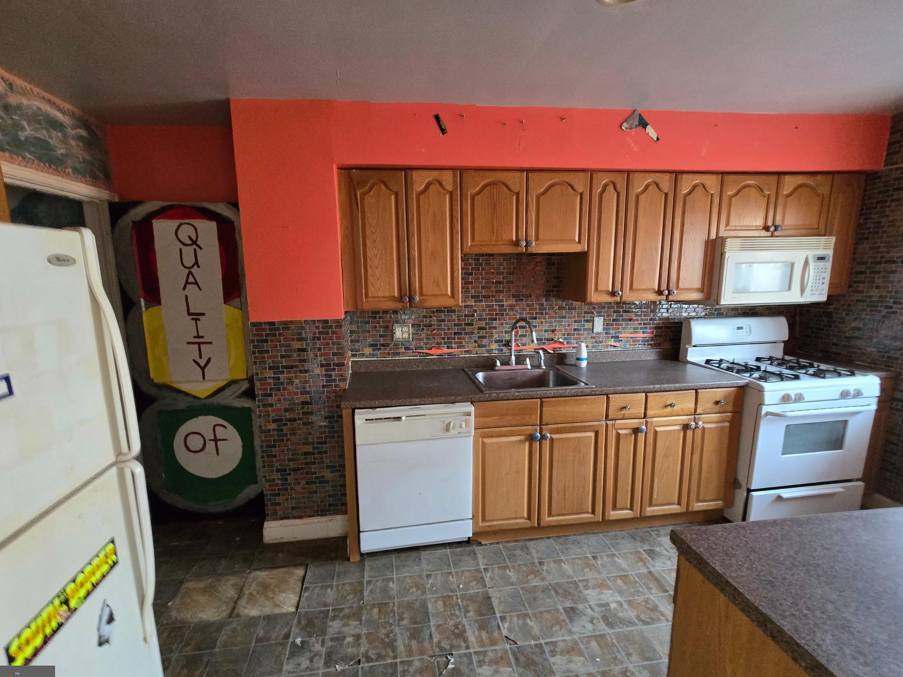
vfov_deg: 85.7
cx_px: 423
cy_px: 340
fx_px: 365
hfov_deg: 101.9
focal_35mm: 14
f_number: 2.2
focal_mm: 2.2
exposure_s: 1/60
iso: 800
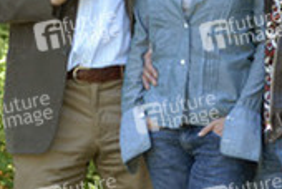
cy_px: -10
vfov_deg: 2.7
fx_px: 4033
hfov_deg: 4.0
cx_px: 196
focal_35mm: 514
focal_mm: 130
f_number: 5.6
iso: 400
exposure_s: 1/100
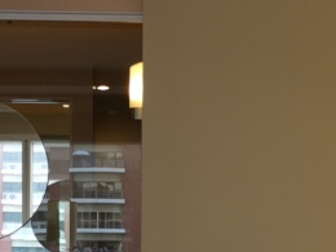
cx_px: 171
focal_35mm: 83
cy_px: 274
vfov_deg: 17.2
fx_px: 806
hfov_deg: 23.6
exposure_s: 1/100
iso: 80
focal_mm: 3.95
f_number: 1.8
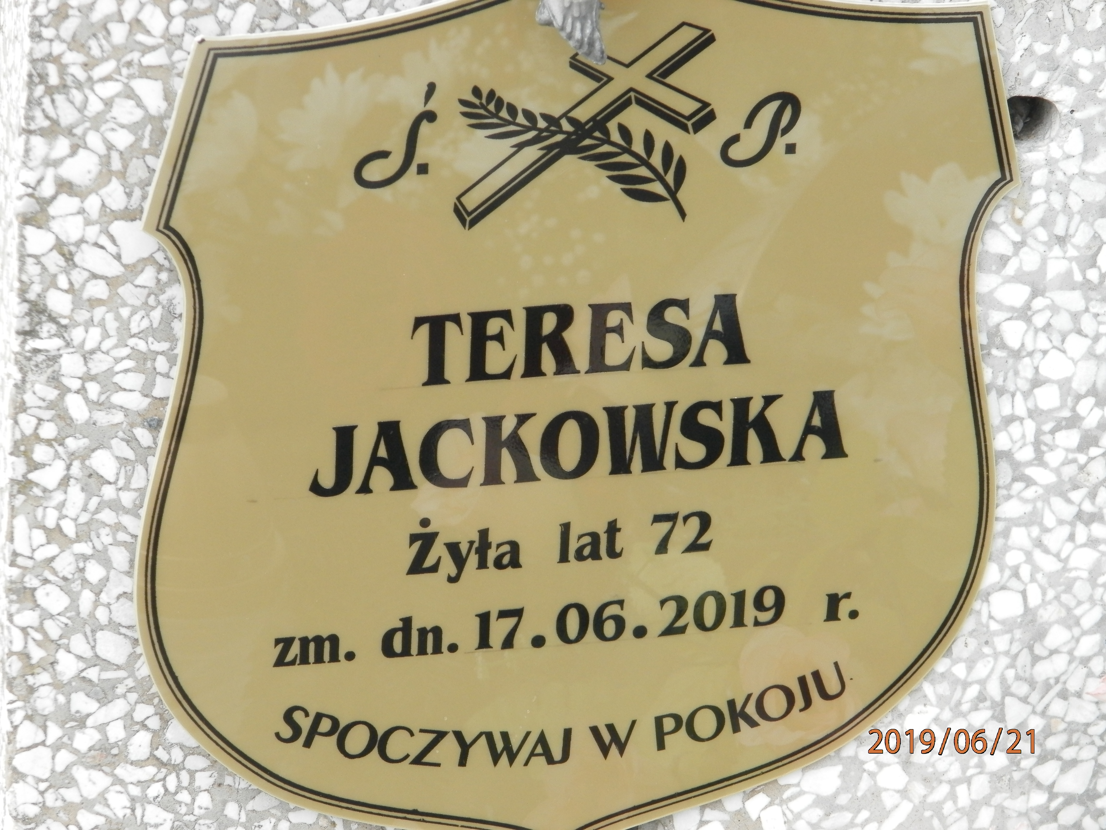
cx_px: 553
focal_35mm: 153
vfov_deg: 9.7
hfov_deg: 12.9
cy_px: 415
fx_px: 4888
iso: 200
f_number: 4.9
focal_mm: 27.4
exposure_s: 1/160
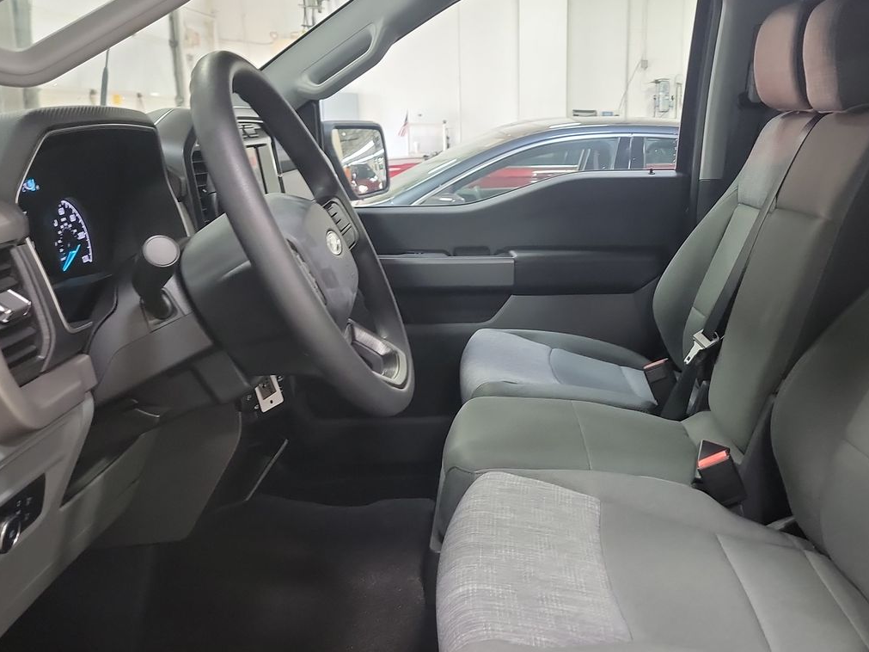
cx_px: 572
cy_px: 349
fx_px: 954
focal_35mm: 38
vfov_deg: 37.7
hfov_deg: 48.2
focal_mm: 6.7
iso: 695
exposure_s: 1/59
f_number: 1.8
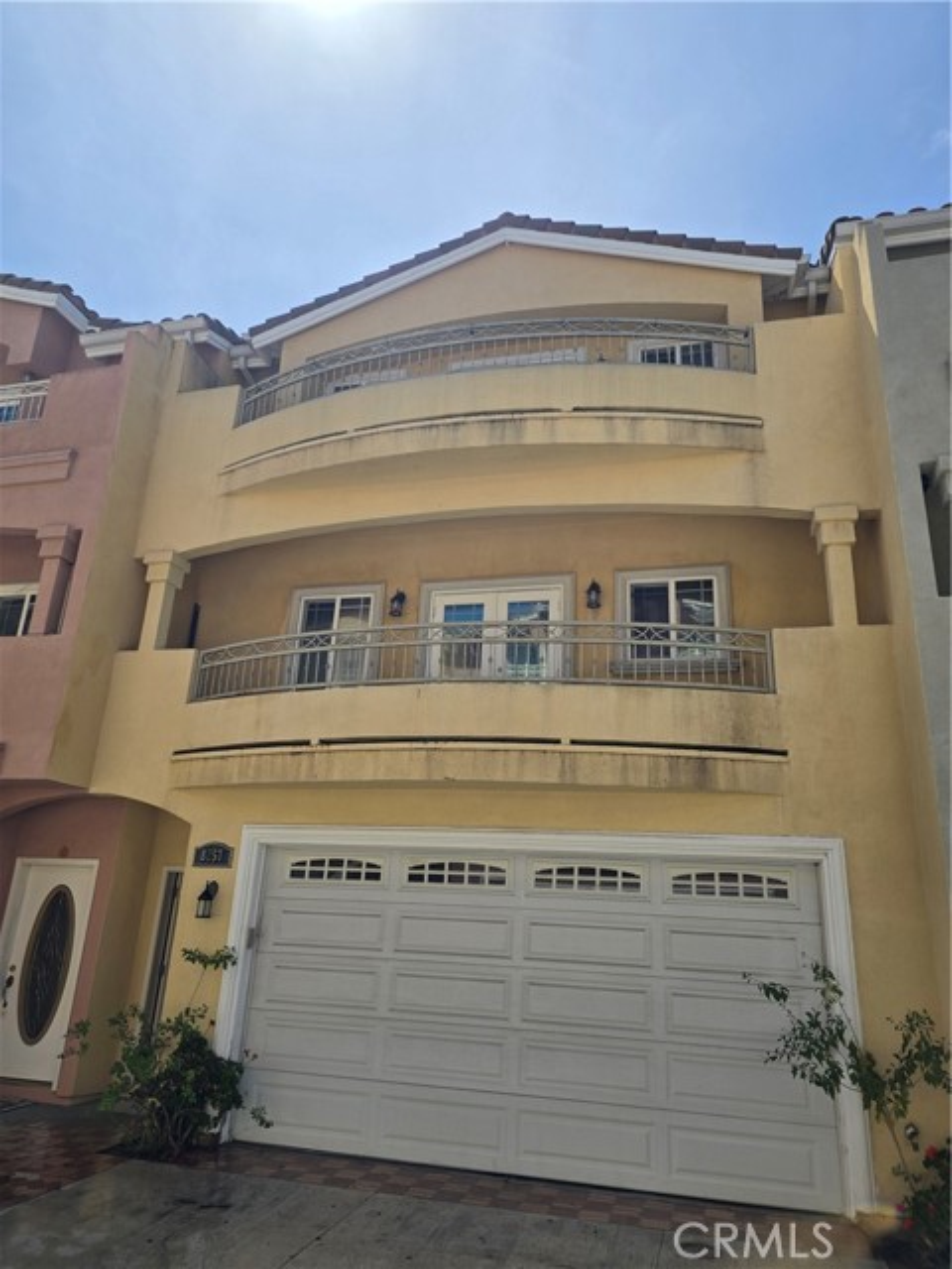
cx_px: 476
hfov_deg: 58.9
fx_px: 843
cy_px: 634
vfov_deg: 73.9
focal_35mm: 23
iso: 12
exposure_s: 1/1076
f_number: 1.7
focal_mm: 6.3
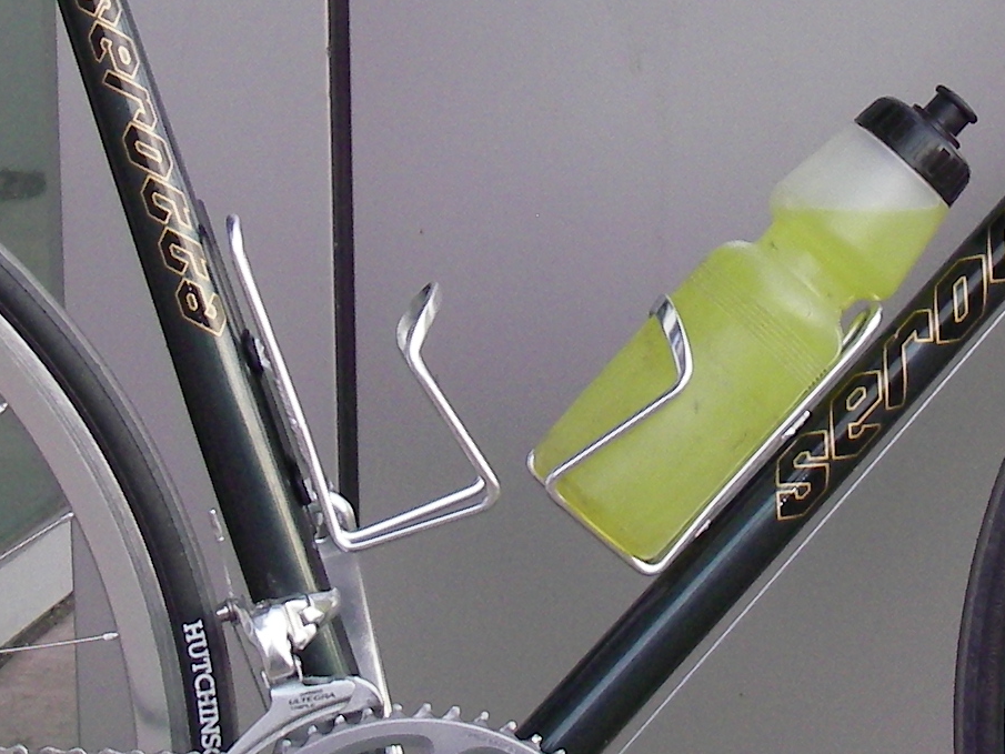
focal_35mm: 129
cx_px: 562
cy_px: 210
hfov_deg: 15.3
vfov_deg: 11.5
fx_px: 3746
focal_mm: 6.3
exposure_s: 1/50
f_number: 3.3
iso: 125
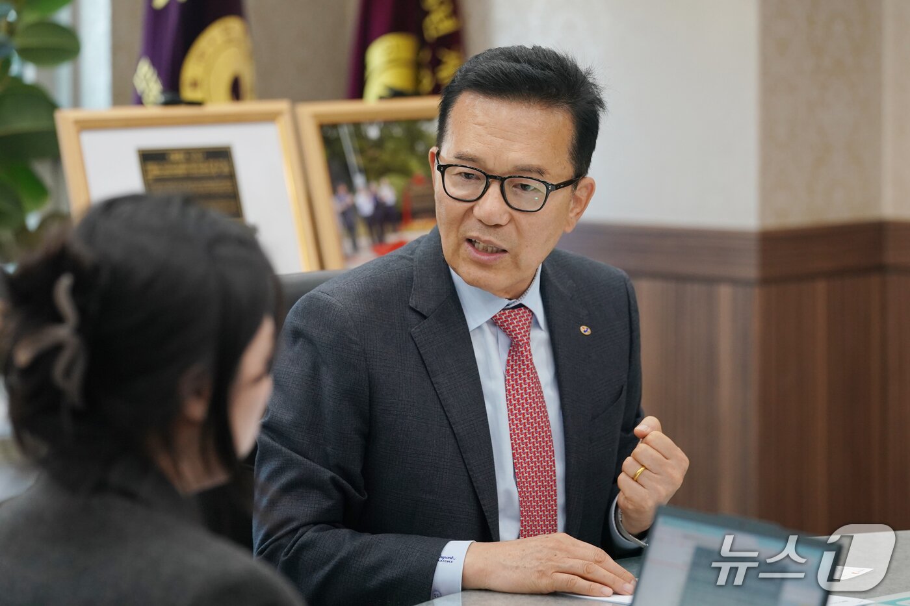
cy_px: 303
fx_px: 3538
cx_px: 455
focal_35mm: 140
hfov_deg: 14.7
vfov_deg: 9.8
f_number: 4
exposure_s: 1/250
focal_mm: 140
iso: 1250
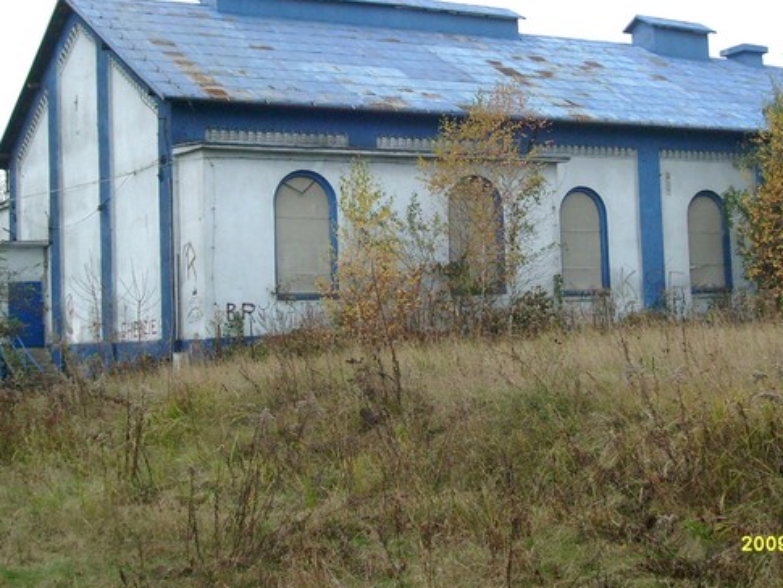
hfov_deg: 31.2
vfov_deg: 23.6
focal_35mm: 62
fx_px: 1403
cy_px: 208
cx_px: 402
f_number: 3
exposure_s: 1/250
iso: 80
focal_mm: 7.2
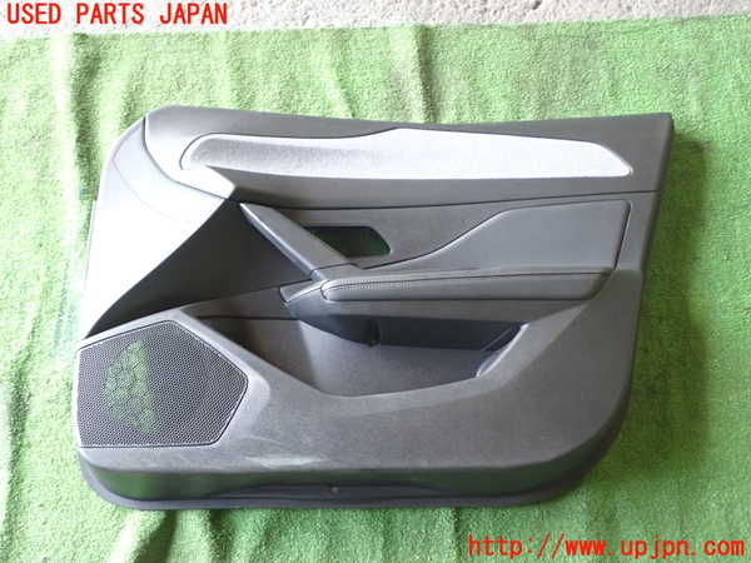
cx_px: 376
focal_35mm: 36
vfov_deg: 39.7
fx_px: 781
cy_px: 282
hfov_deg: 51.4
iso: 250
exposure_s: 1/40
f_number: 2.5
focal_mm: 6.37
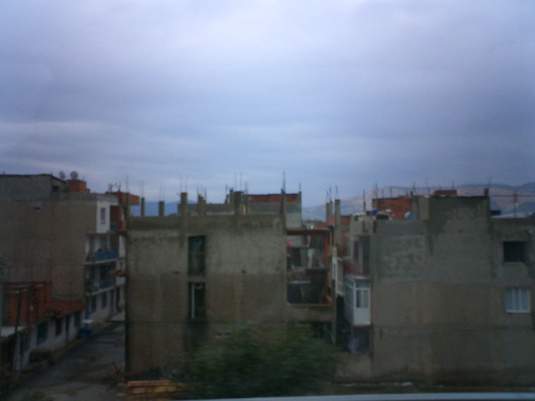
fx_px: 572
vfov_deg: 38.7
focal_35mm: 37
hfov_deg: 50.1
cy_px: 200
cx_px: 268
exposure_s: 1/250
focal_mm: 5.6
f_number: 3.5
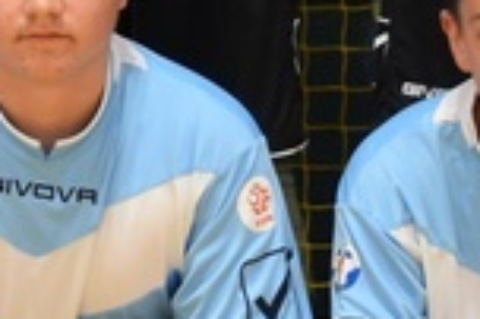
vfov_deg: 3.5
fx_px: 5141
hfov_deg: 5.3
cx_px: -281
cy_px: -313
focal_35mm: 386
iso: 400
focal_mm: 34
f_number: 4.2
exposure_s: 1/30
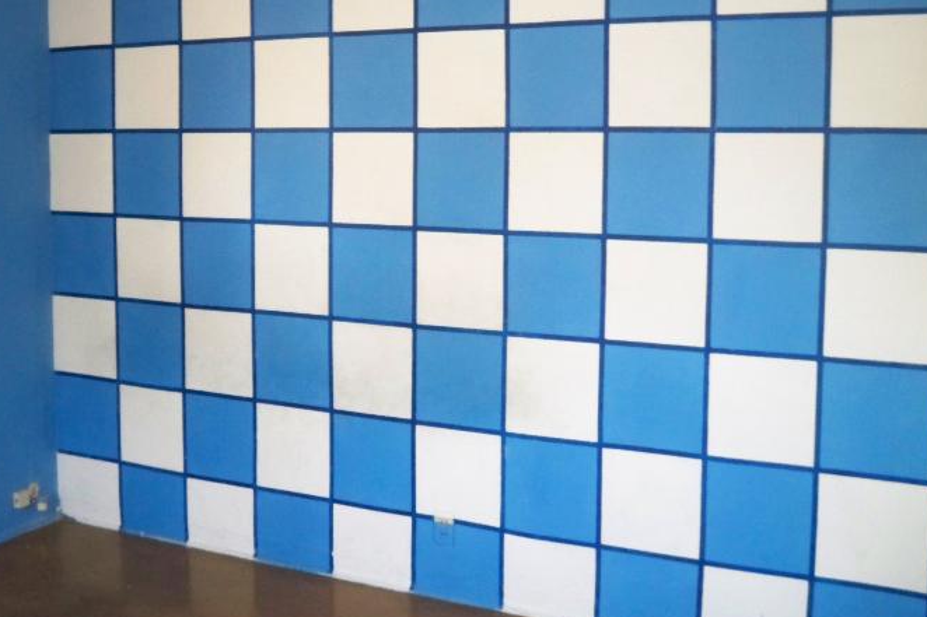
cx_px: 385
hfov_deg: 44.3
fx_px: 1133
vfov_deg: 30.4
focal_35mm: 44
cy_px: 229
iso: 500
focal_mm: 6.3
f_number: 3.1
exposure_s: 1/60
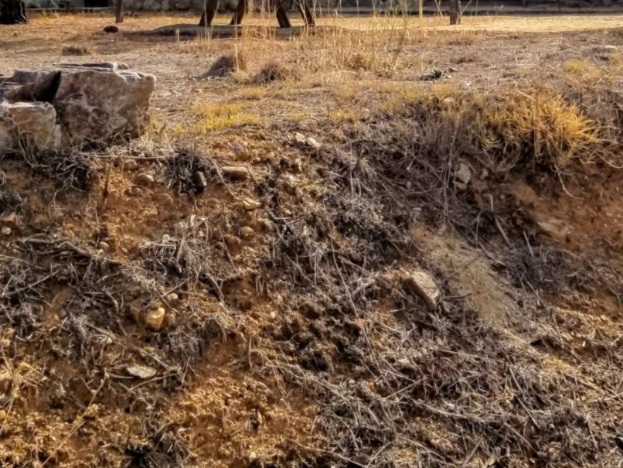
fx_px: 1170
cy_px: -44
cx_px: 400
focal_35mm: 65
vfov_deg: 21.5
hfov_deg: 29.7
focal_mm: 4.3
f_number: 1.7
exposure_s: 1/5495
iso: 50
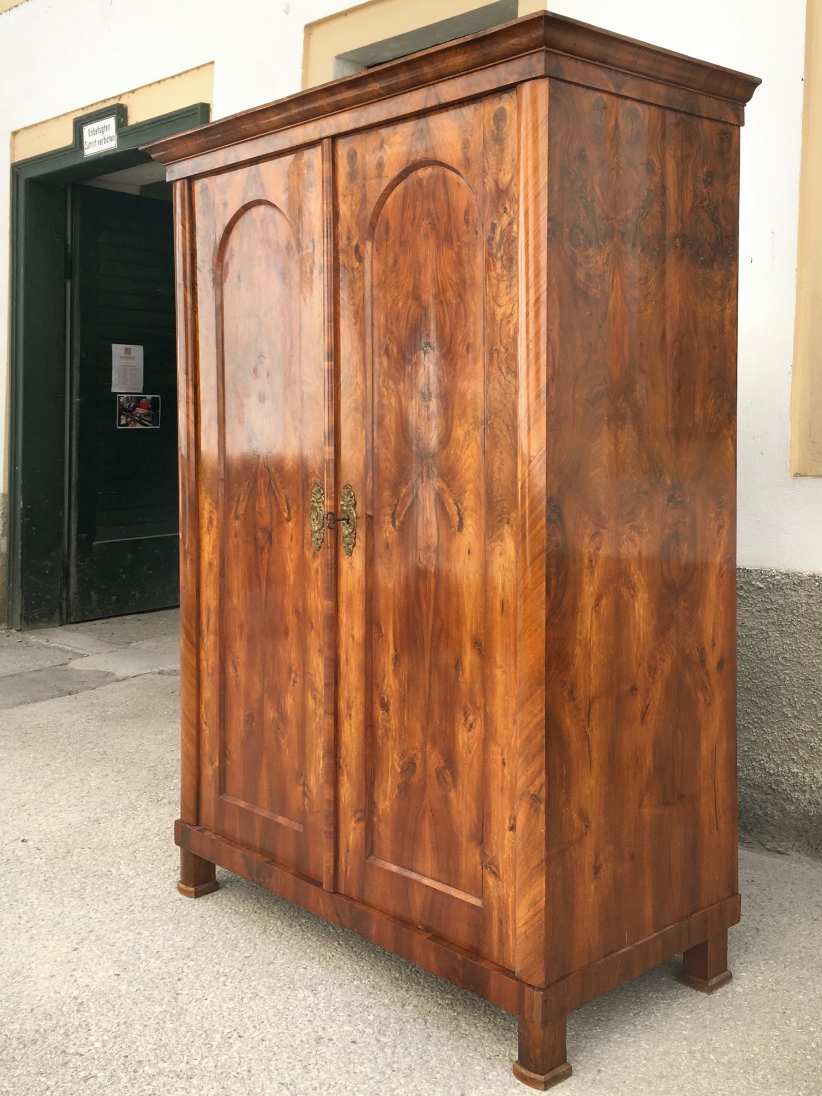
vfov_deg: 61.7
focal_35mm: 29
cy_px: 548
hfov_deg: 48.2
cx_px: 411
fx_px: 918
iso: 25
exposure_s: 1/651
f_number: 2.2
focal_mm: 4.15
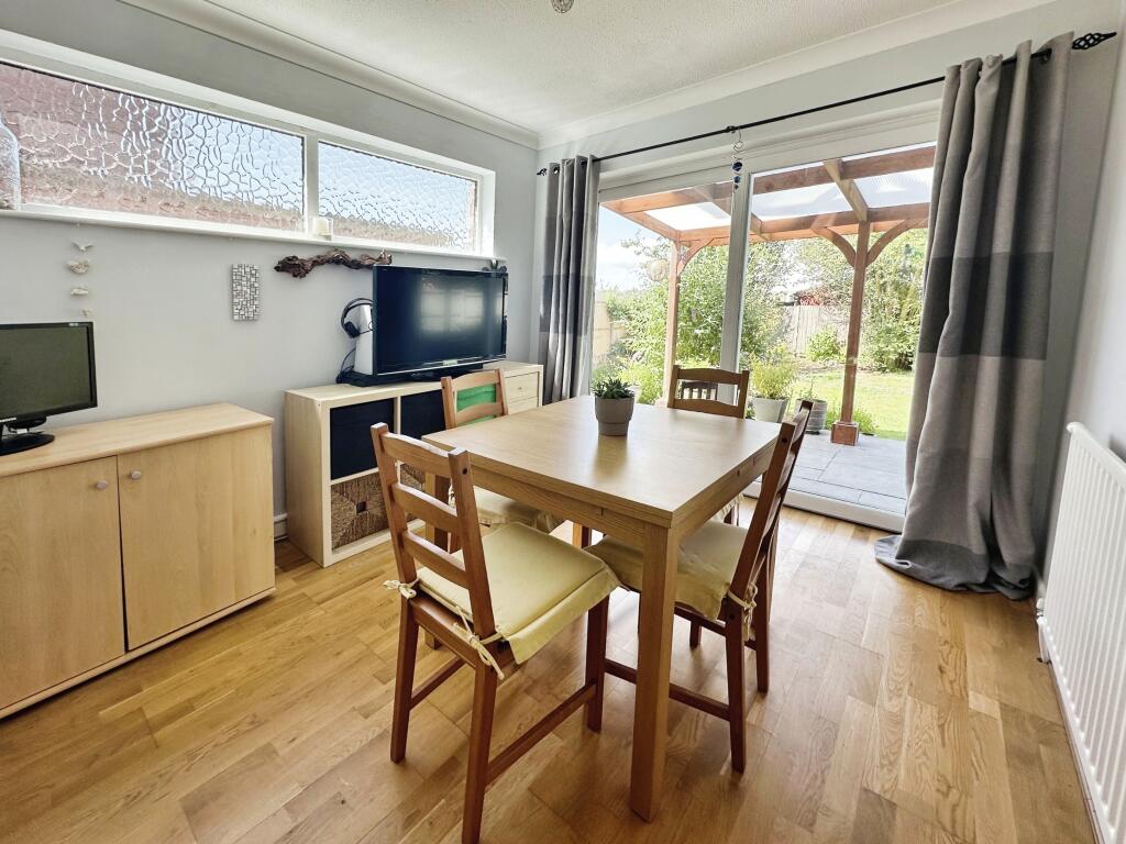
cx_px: 563
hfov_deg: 102.1
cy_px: 422
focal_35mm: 14
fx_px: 455
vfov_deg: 85.7
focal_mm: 2.22
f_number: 2.2
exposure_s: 1/163
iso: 40
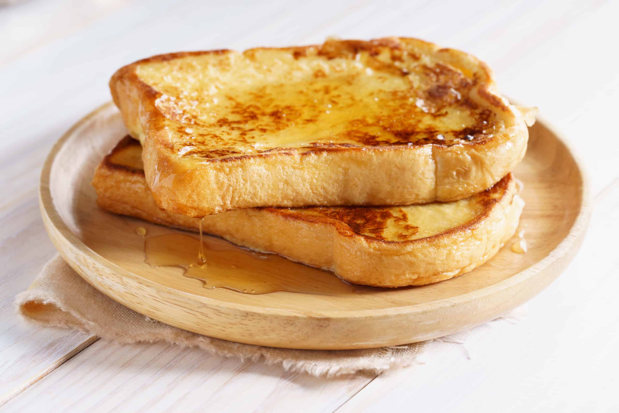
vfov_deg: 15.2
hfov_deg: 22.6
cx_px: 310
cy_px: 206
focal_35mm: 90
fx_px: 1547
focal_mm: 90
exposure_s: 1/125
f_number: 8
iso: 160
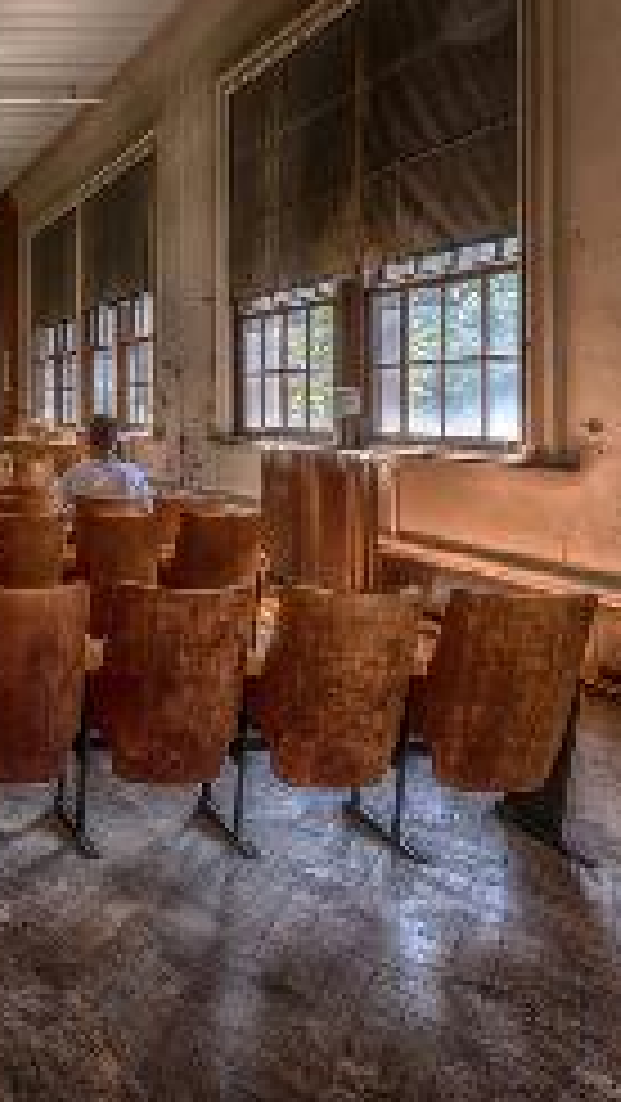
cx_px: -207
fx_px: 790
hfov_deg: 31.7
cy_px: 448
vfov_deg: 69.2
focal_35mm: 27
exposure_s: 1/40
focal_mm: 14
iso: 100
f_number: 10
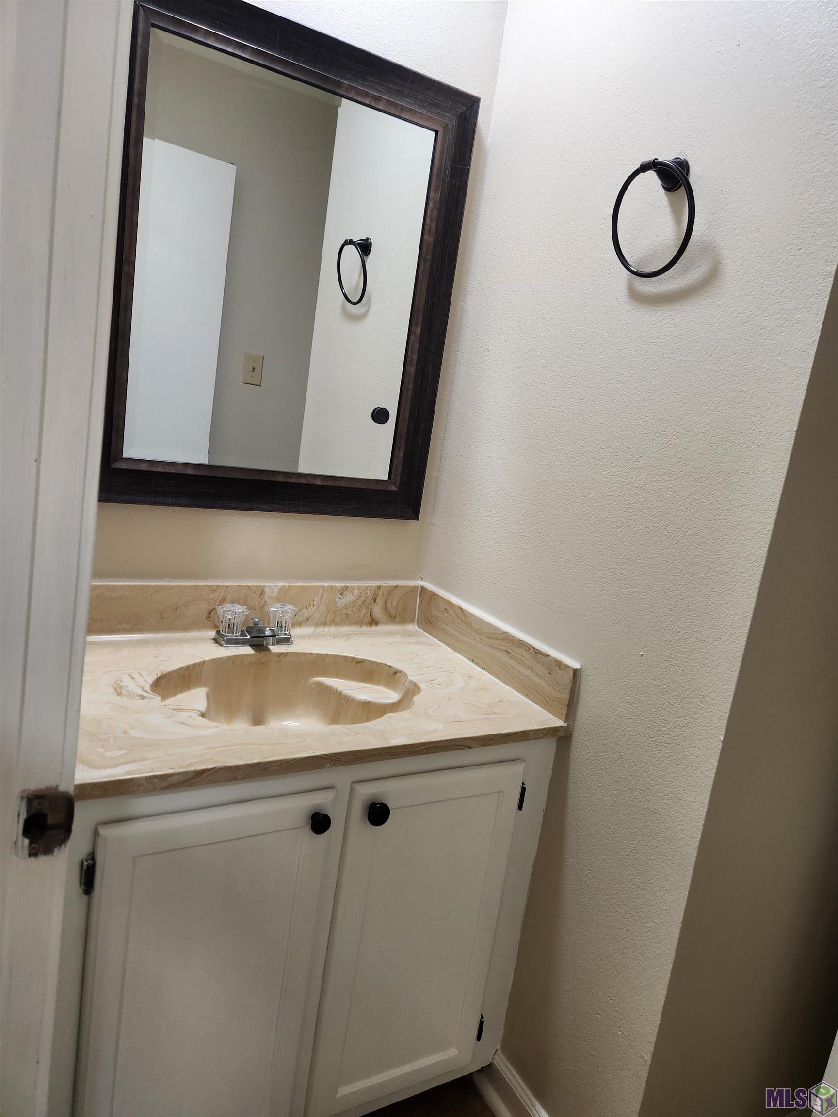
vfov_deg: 73.9
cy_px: 558
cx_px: 419
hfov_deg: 58.9
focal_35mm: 23
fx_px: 742
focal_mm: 5.4
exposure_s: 1/120
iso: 200
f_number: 1.8
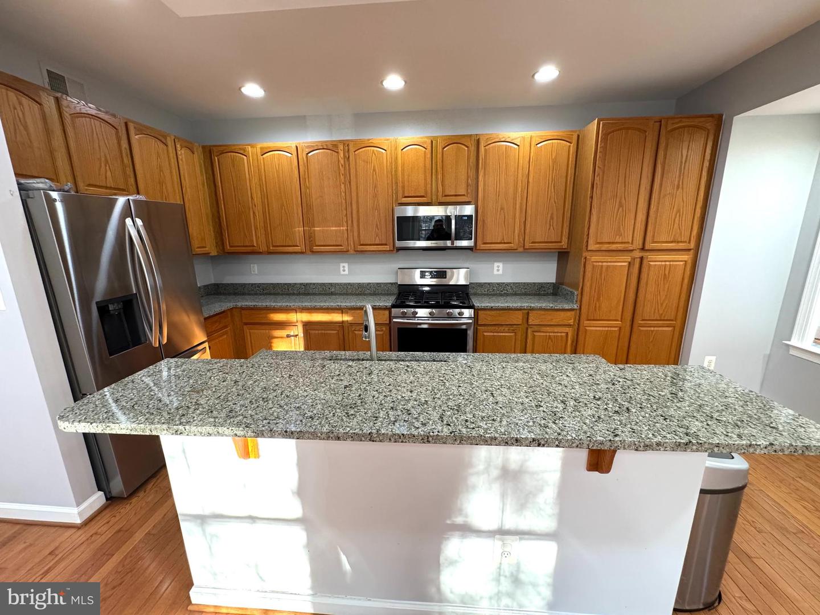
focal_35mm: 14
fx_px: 332
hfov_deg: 102.1
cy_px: 308
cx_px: 410
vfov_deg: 85.7
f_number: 2.2
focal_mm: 2.22
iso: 250
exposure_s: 1/60
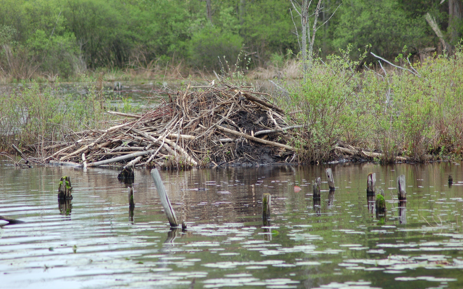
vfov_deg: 4.5
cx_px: 232
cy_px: 136
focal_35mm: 291
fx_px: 3672
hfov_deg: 7.2
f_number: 4.8
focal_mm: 190
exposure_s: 1/640
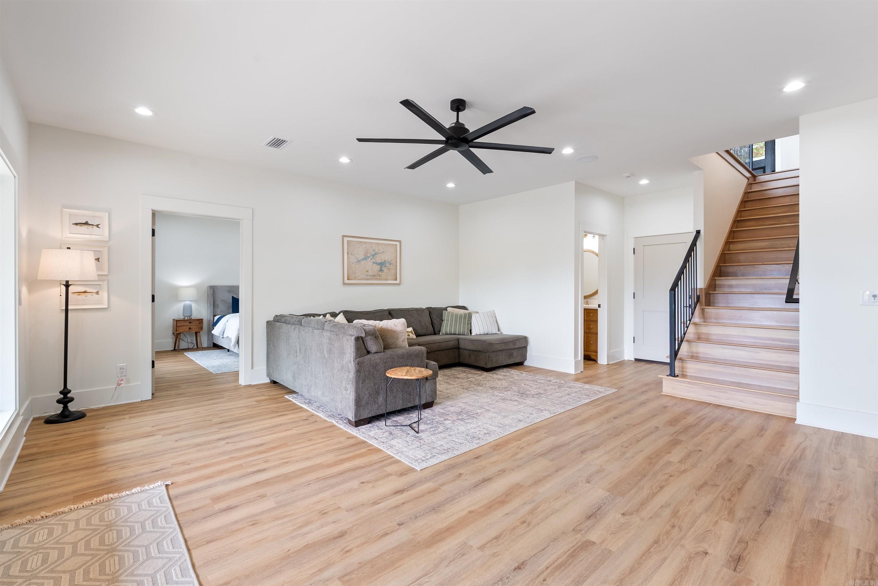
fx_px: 390
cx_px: 439
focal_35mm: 16
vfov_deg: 73.8
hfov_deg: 96.7
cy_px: 293
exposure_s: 1/5
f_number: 9
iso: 250
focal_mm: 16
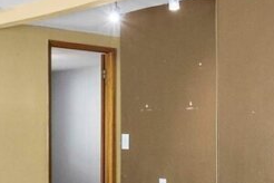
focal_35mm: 74
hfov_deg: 27.3
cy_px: 167
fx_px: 563
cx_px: 153
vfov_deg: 18.1
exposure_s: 1/25
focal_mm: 13
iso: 1000
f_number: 7.1
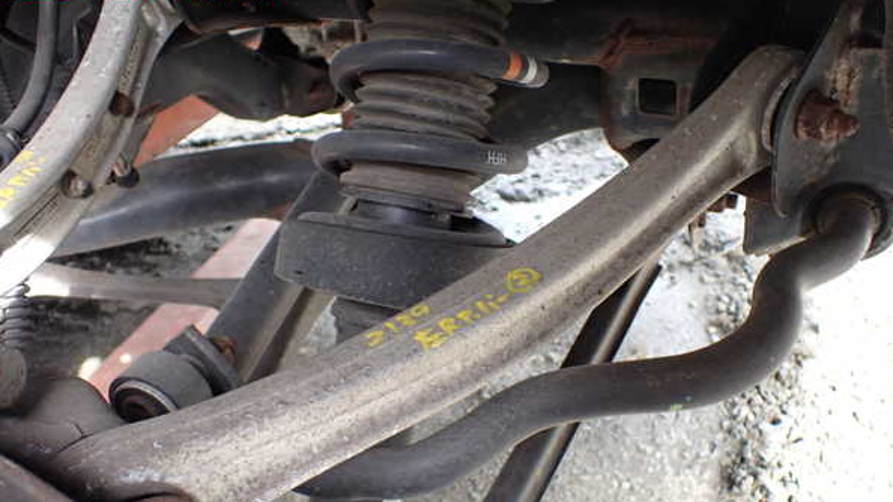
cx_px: 448
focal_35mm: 33
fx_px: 781
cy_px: 308
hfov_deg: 59.5
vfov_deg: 35.5
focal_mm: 5.4
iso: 250
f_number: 2.3
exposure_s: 1/125
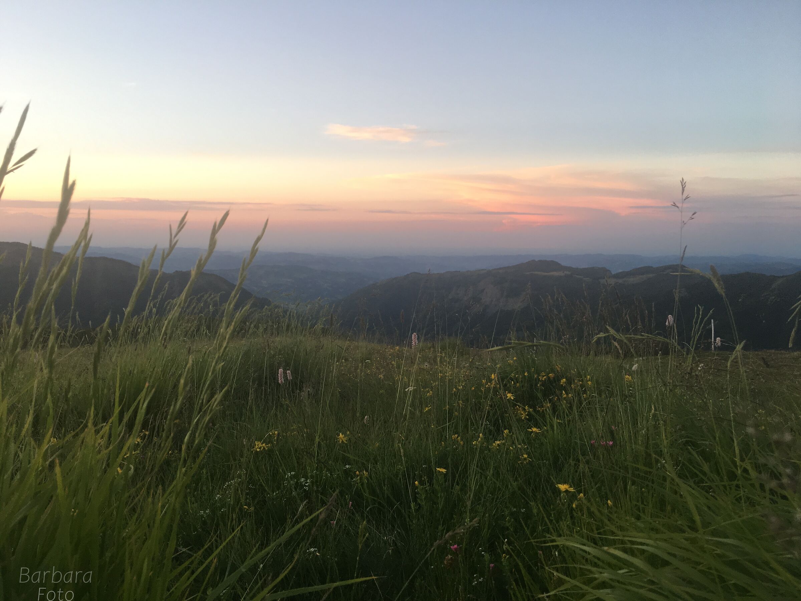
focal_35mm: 29
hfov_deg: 61.7
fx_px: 671
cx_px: 400
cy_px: 300
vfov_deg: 48.2
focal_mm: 4.15
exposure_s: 1/100
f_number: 2.2
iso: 40
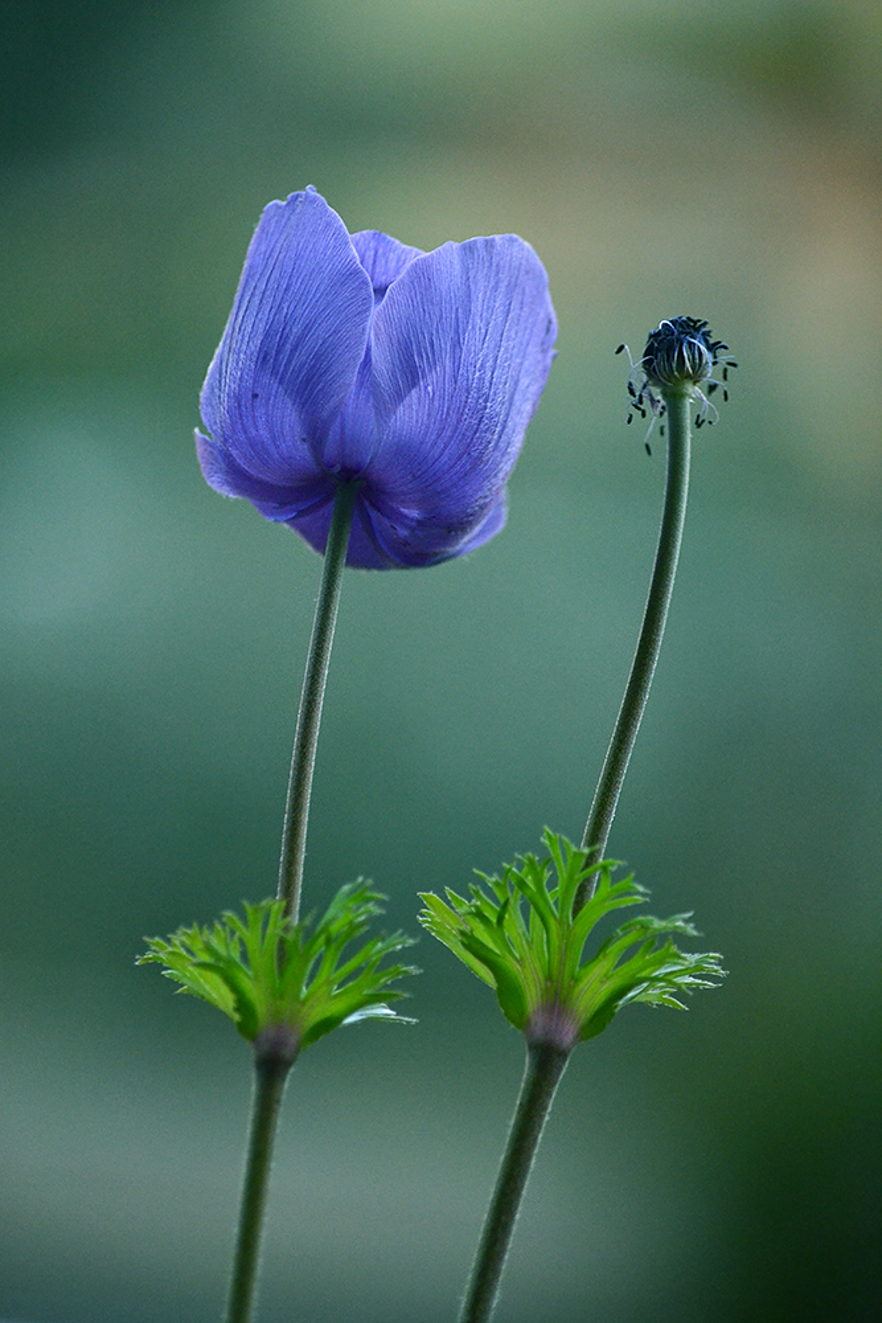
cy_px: 662
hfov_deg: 10.2
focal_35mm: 135
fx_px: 4959
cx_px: 441
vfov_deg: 15.2
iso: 1600
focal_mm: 90
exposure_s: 1/200
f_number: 4.2
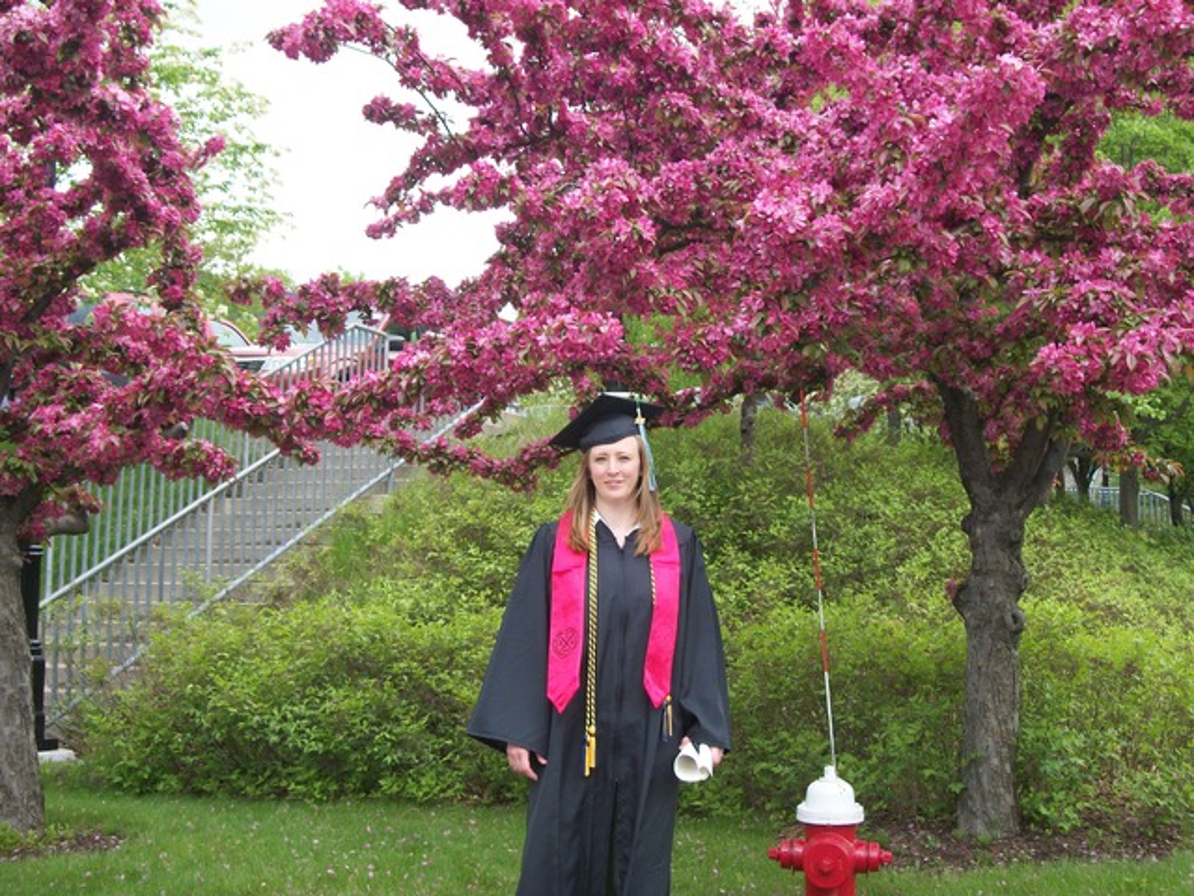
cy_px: 448
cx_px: 597
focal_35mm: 50
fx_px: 1725
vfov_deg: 29.1
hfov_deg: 38.2
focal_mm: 8.8
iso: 80
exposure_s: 1/200
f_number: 3.6
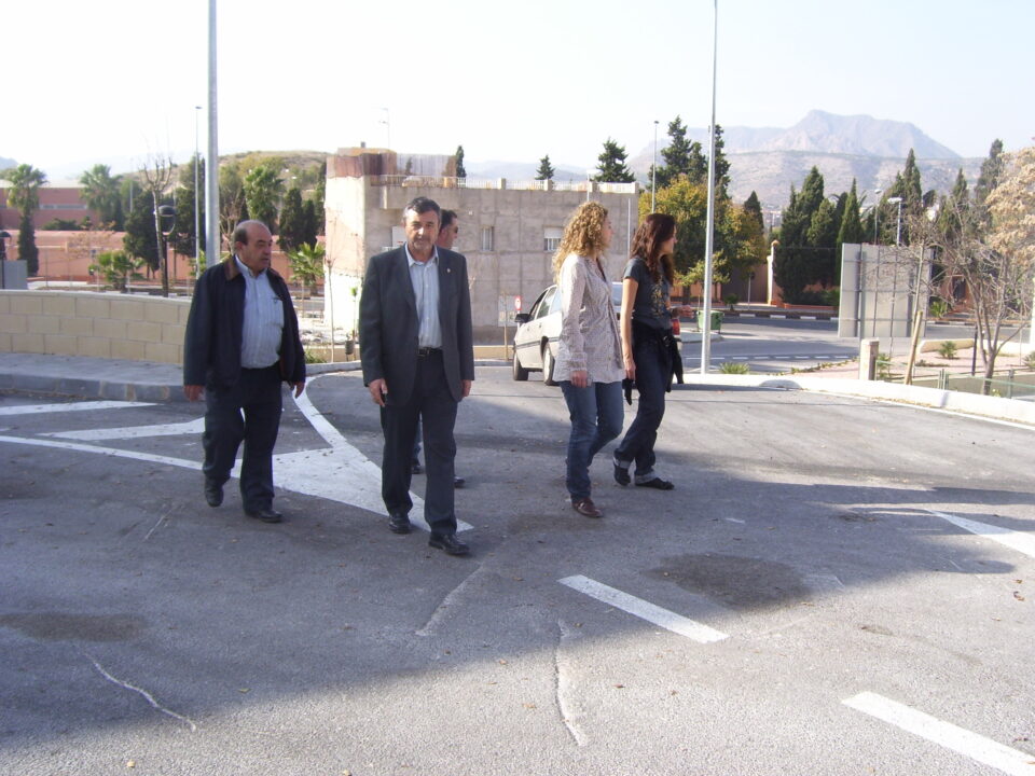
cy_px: 388
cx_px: 518
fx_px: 1106
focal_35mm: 37
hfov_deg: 50.1
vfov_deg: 38.7
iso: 80
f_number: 4.8
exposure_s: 1/250
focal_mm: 6
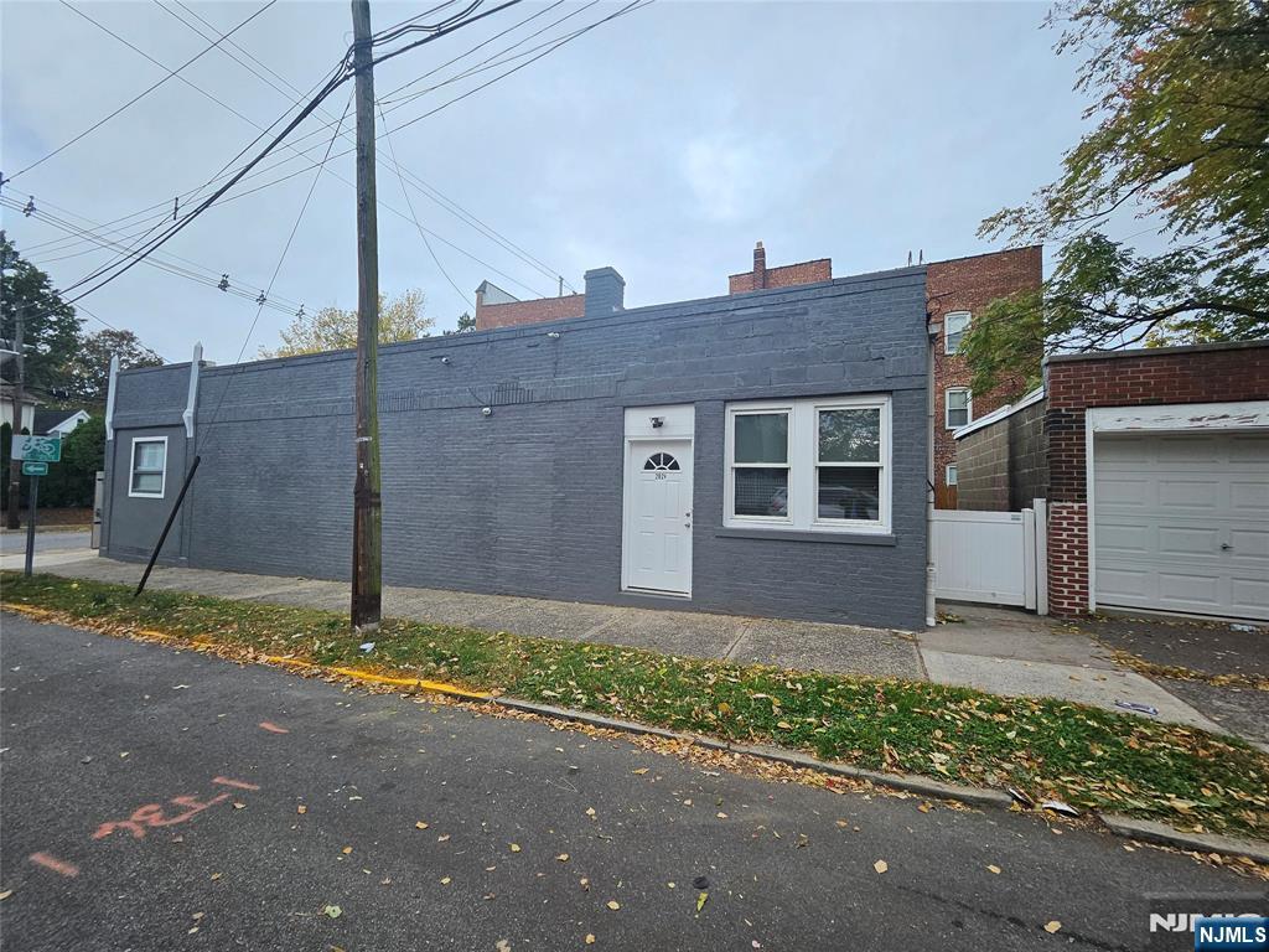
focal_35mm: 13
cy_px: 476
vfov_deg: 89.9
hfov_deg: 106.2
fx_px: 477
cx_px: 634
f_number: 2.2
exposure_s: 1/359
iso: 40
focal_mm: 1.74
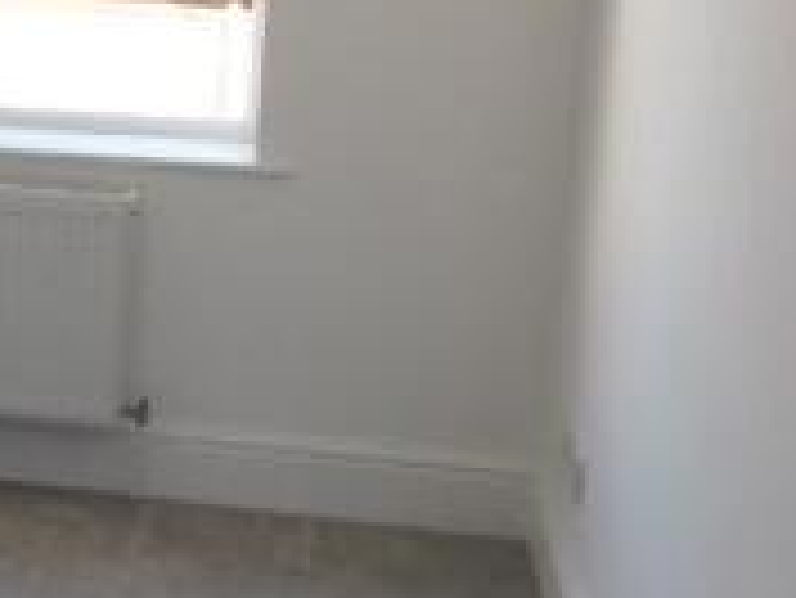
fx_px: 1818
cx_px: -250
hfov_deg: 22.1
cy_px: 227
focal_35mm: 79
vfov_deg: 18.7
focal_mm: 4.1
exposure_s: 1/100
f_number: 3
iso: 125
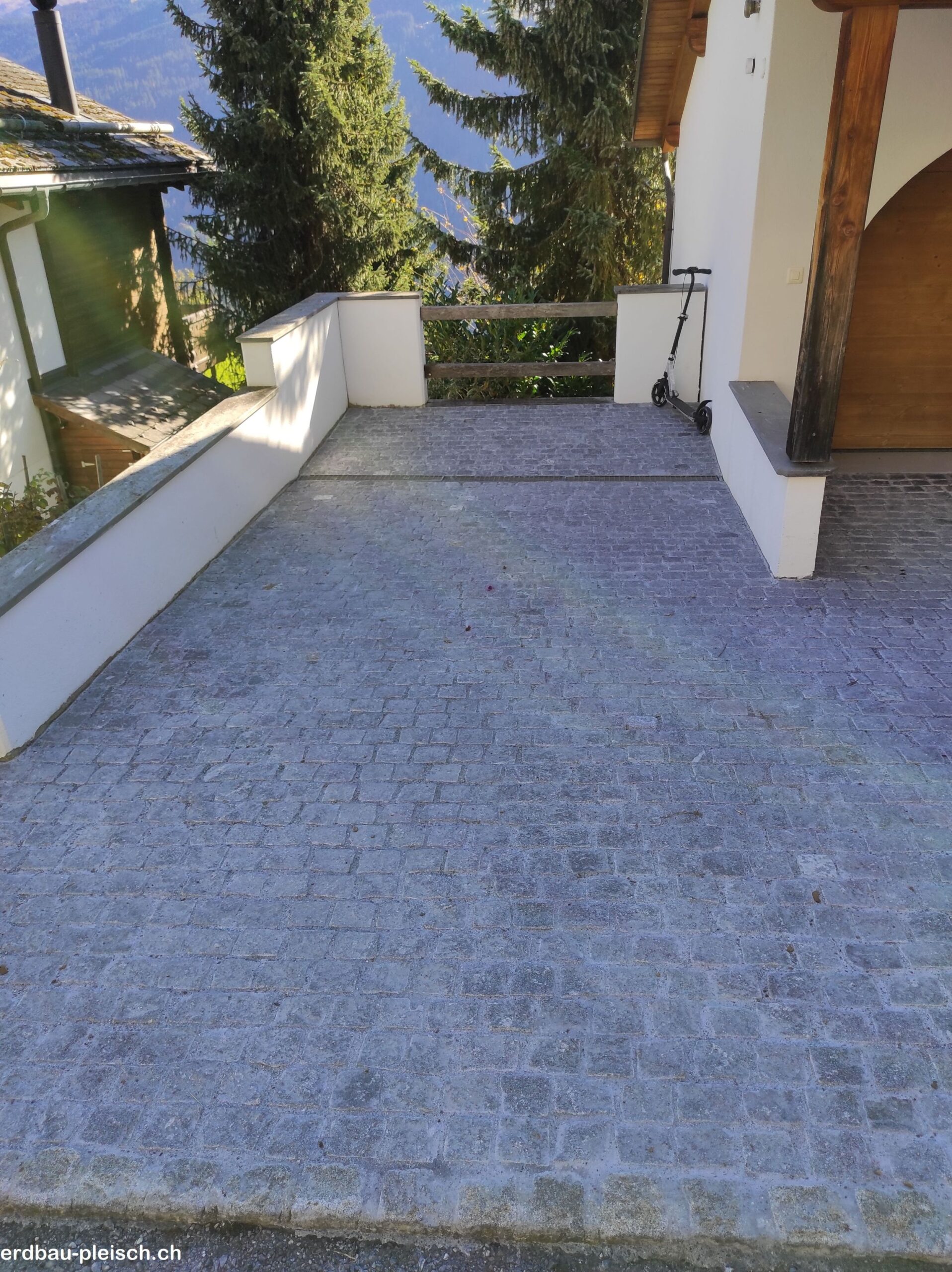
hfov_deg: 54.8
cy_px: 636
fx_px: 918
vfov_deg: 69.4
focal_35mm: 25
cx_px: 476
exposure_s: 1/633
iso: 100
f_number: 1.89
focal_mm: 5.43
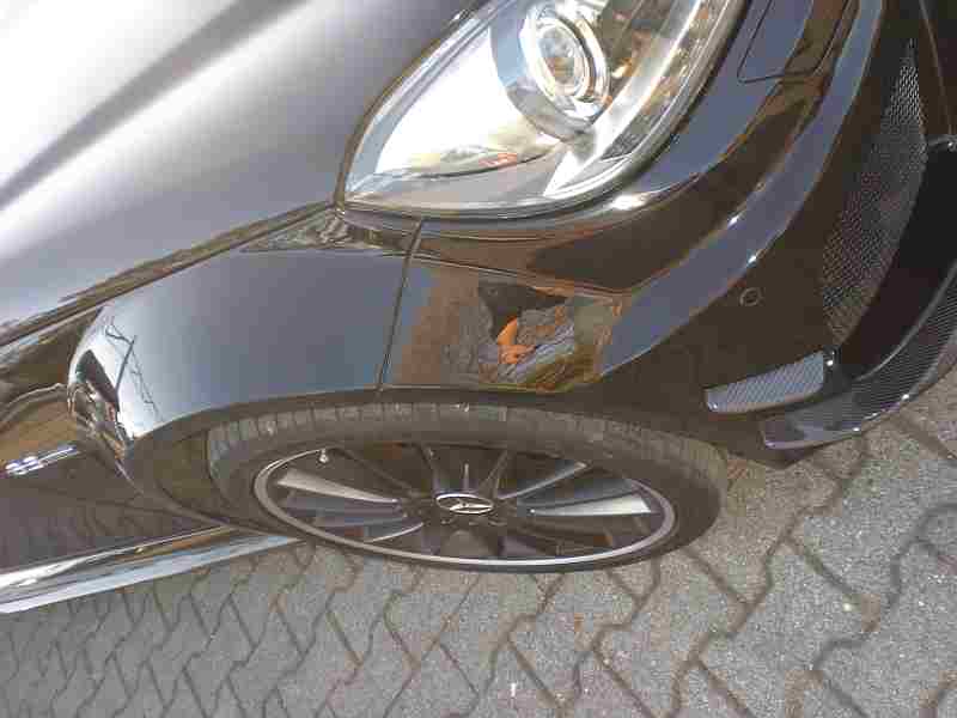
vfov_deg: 37.7
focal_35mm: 38
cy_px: 359
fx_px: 1051
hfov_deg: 49.0
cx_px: 478
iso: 100
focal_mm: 6.3
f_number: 3.1
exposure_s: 1/80
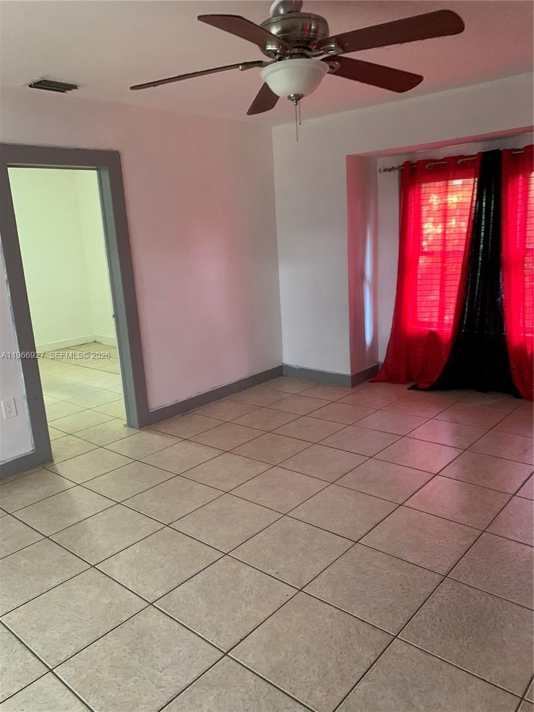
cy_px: 356
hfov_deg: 53.1
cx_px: 267
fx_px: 535
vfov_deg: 67.3
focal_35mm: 26
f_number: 1.8
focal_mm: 4.25
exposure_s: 1/30
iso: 400
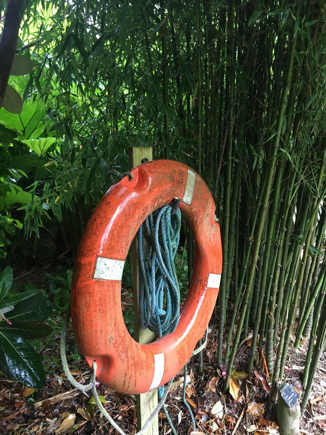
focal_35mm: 29
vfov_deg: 61.7
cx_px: 163
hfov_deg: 48.2
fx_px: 364
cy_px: 218
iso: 100
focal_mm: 4.15
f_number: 2.2
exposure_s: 1/33
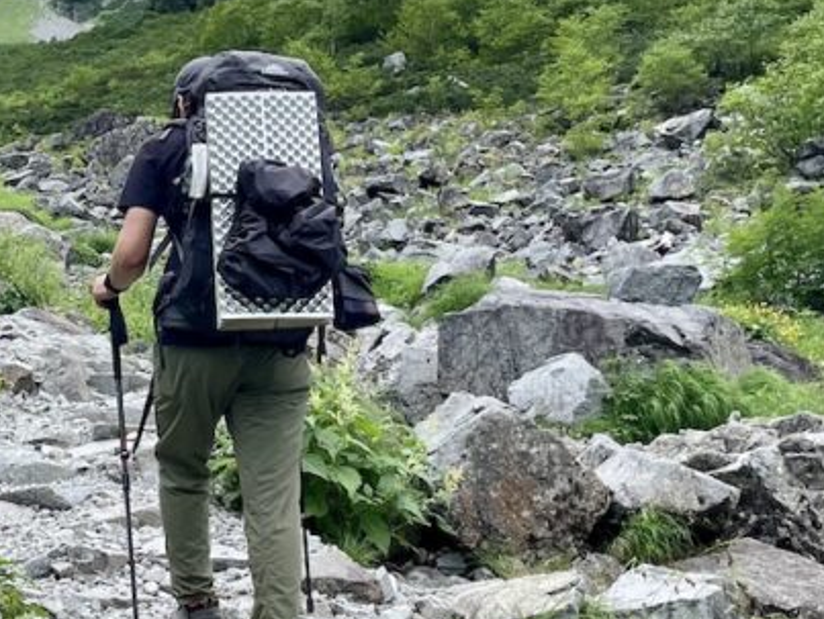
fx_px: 1572
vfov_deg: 22.3
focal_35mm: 66
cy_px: 251
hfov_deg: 28.6
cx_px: 143
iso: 32
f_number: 1.6
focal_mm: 4.2
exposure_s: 1/1159
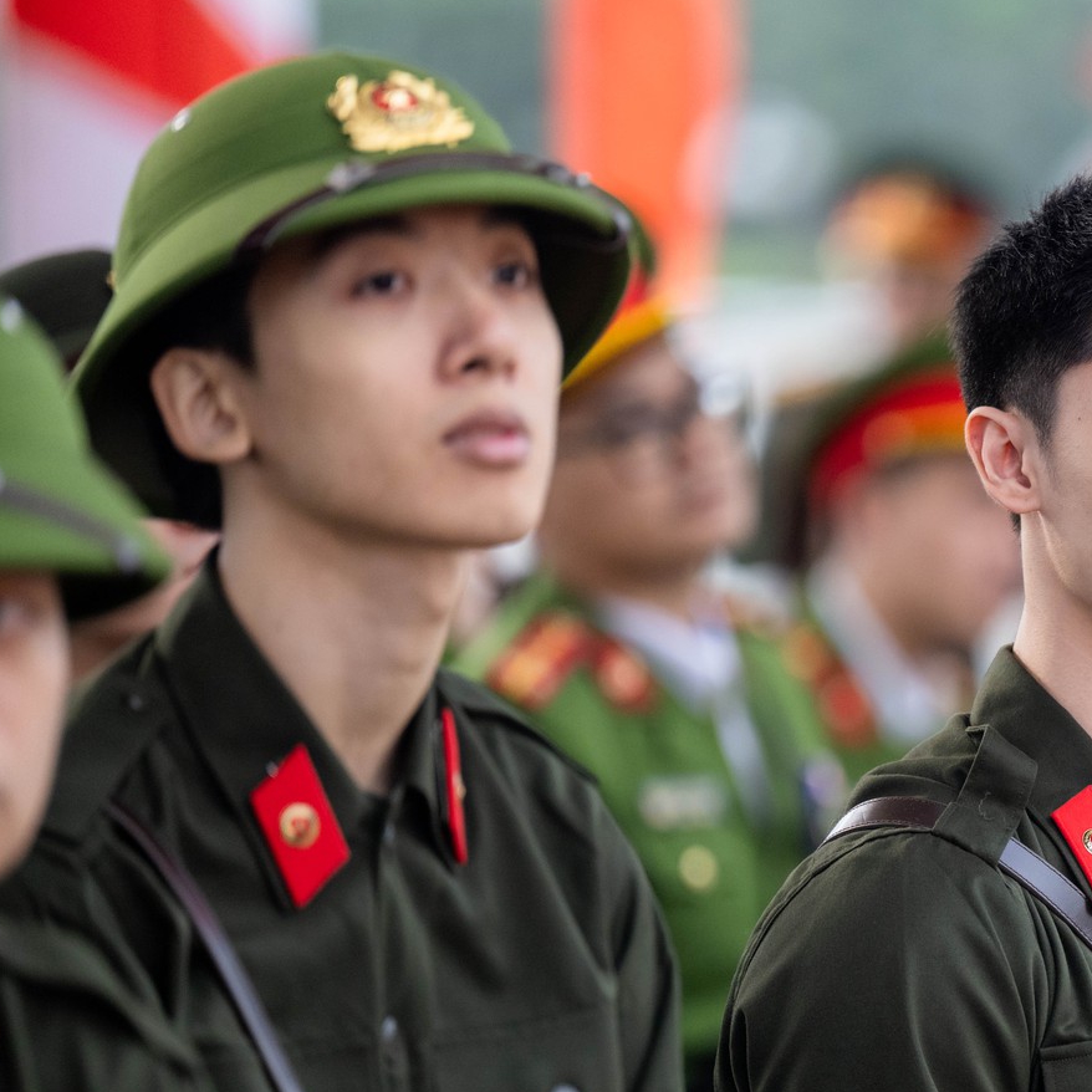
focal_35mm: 387
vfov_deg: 4.5
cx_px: 1224
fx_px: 13812
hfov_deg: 4.5
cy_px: 761
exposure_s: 1/1000
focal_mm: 200
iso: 800
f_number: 2.8
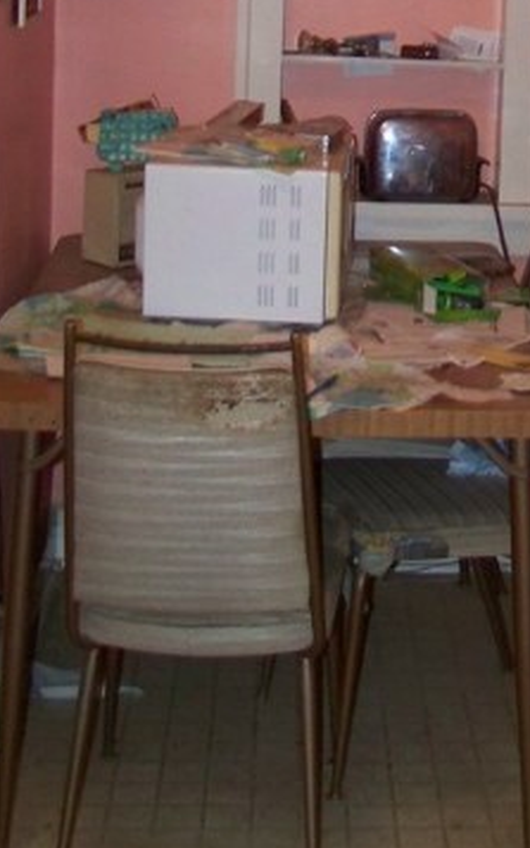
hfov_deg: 15.7
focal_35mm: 82
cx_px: 504
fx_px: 1896
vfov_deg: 24.2
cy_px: 21
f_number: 2.8
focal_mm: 5.85
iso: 200
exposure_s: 1/30
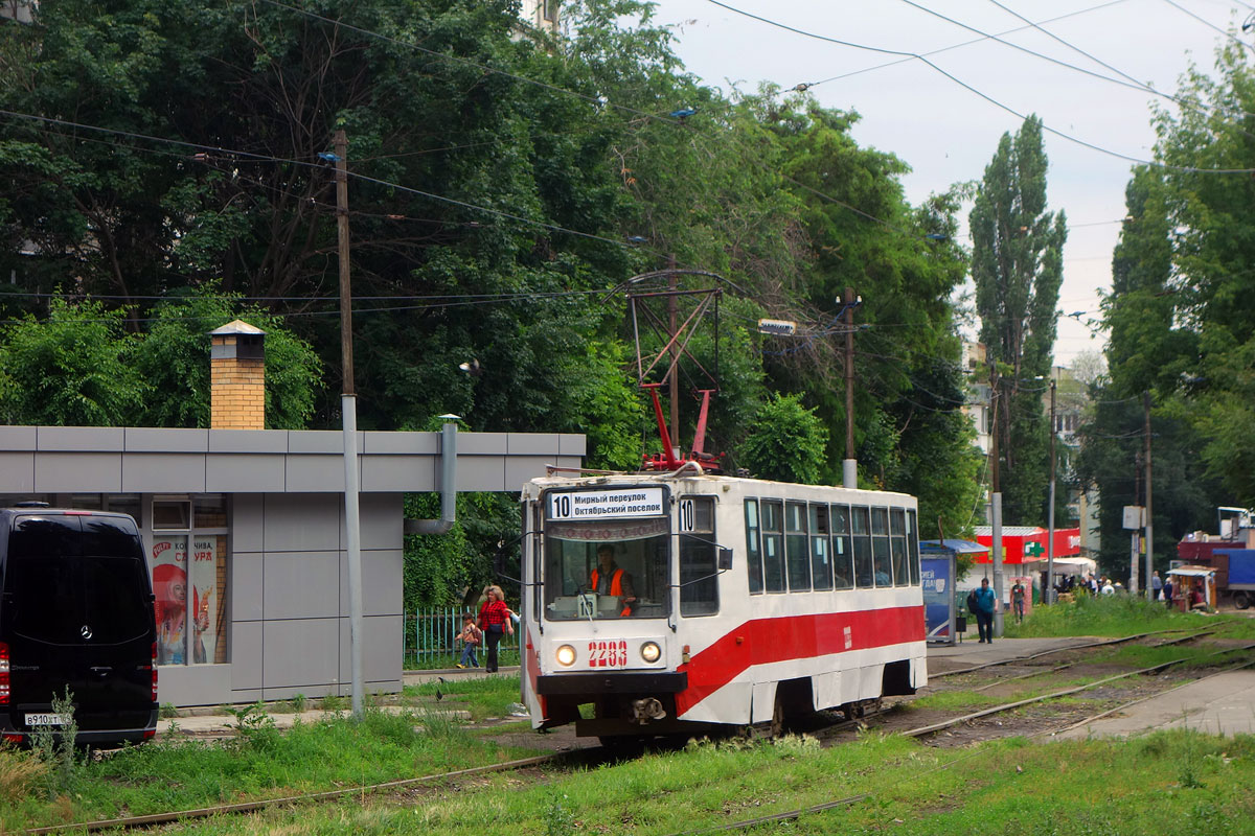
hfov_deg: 22.9
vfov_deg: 15.4
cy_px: 418
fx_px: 3102
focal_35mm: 89
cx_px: 628
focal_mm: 33.2
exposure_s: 1/160
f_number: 5.6
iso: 125
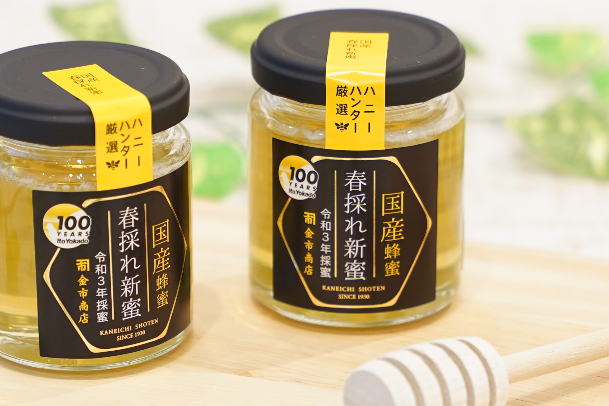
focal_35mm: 109
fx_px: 1844
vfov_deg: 12.6
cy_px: 253
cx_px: 279
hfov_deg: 18.8
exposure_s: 1/6
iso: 100
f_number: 2.8
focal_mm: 70
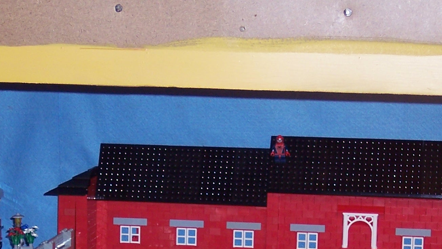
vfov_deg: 7.7
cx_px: 131
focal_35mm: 155
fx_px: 1817
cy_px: 310
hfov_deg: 13.8
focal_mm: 13.3
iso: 100
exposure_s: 1/90
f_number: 3.4
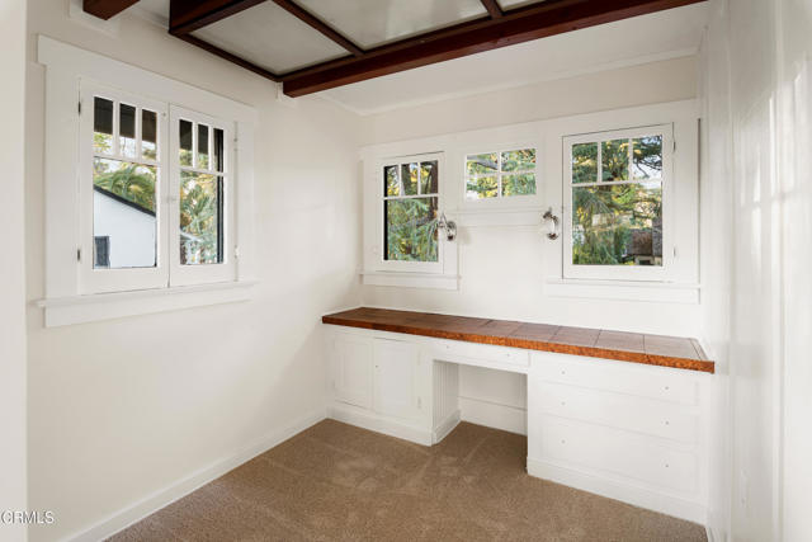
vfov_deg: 53.2
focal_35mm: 24
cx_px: 406
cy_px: 271
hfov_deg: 73.7
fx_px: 541
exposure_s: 2.5
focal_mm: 24
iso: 160
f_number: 9
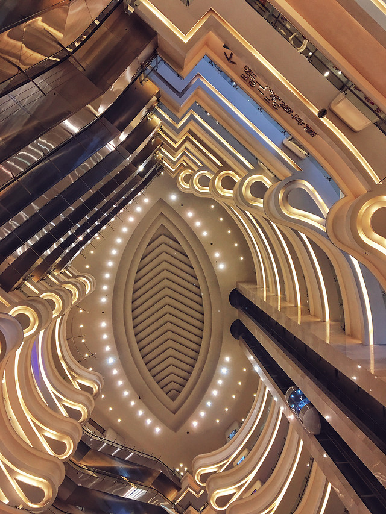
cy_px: 257
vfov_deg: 61.7
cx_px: 193
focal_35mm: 29
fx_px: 431
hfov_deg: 48.2
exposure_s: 1/33
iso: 40
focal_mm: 4.15
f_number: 2.2
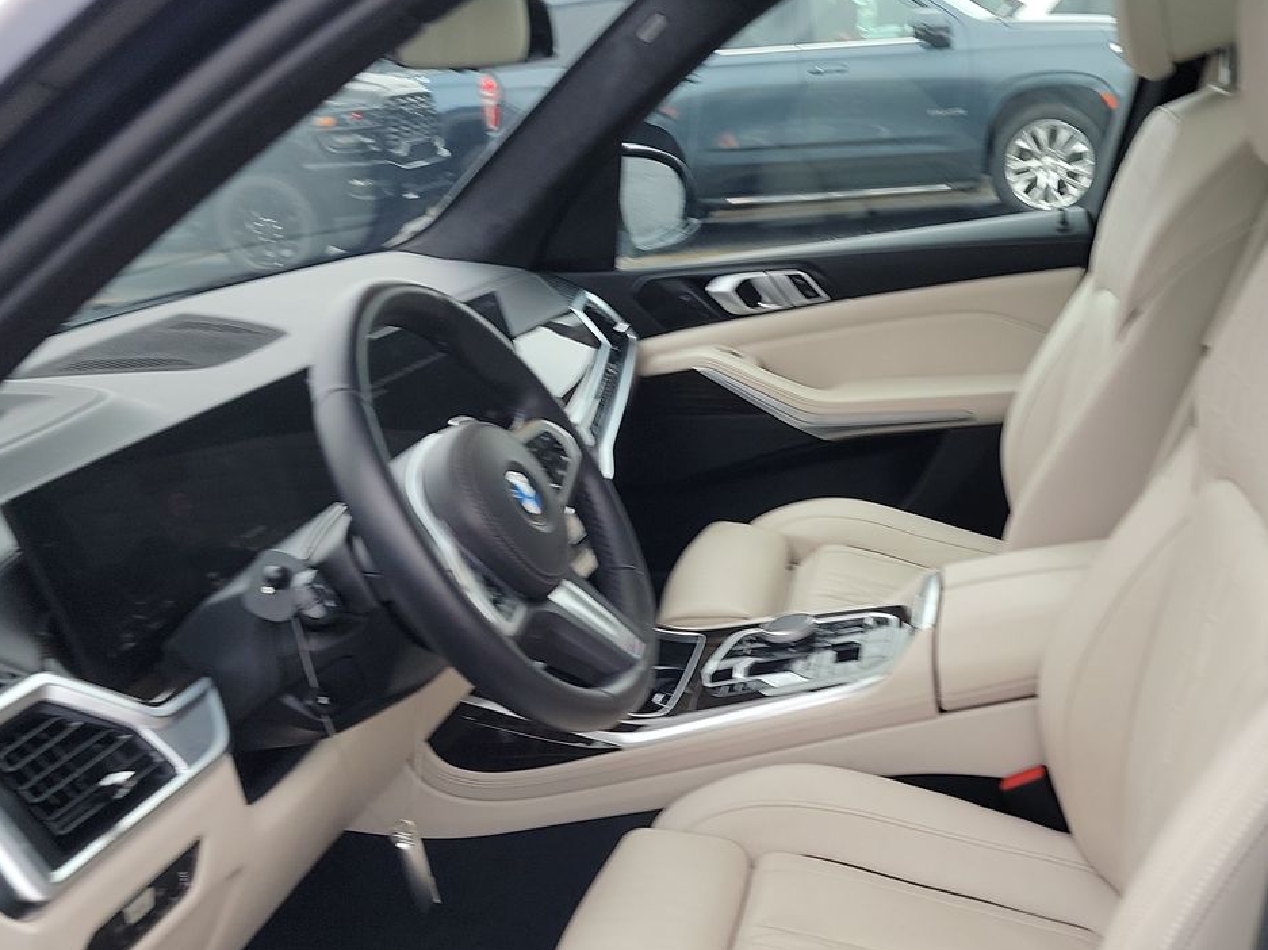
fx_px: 1501
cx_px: 807
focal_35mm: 41
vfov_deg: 34.9
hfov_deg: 45.3
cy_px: 612
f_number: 1.8
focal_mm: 6.7
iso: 83
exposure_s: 1/59
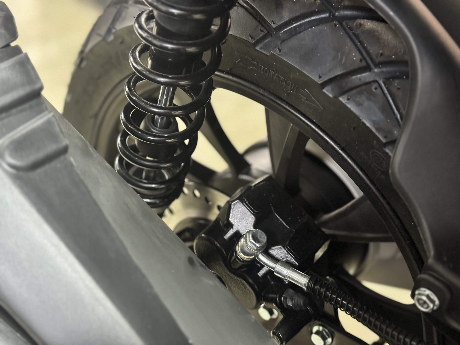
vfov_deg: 30.3
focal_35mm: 48
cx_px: 230
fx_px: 638
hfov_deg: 39.7
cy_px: 172
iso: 500
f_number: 1.78
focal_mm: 6.76
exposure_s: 1/33
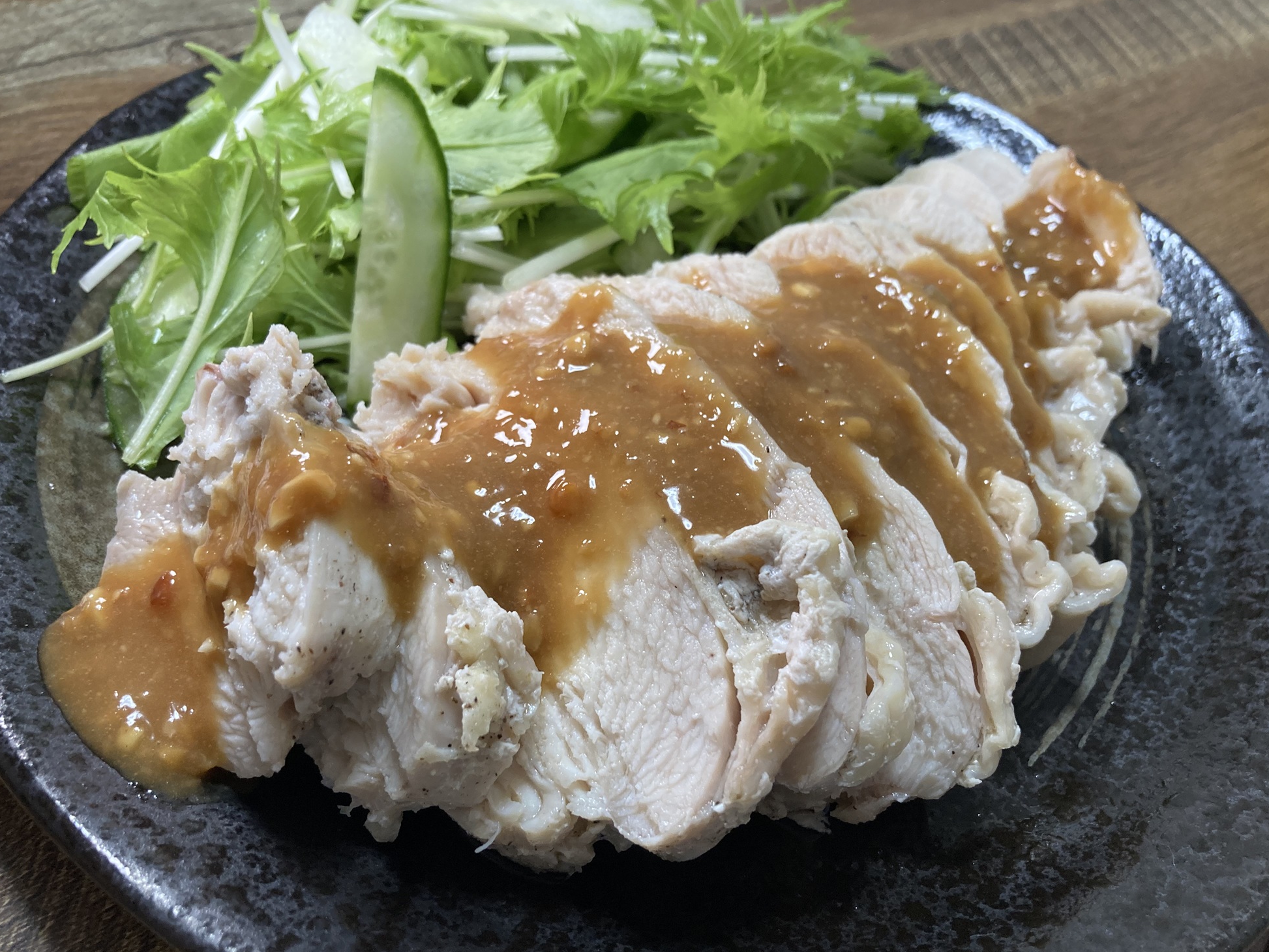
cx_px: 618
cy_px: 479
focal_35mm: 29
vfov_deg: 48.2
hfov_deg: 61.6
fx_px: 1063
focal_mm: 3.99
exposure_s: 1/60
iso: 80
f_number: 1.8
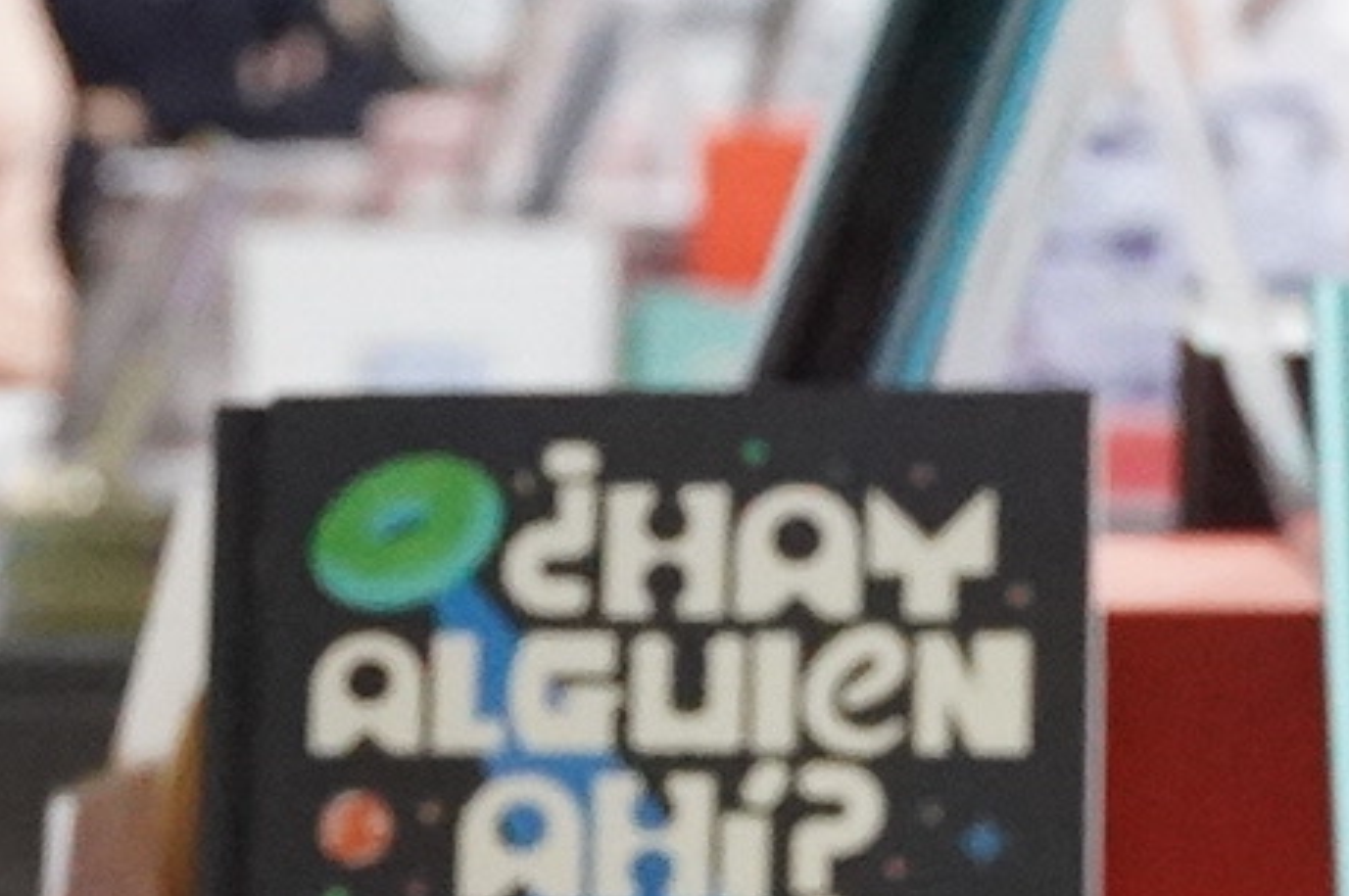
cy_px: 514
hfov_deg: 9.2
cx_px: 1079
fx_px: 8372
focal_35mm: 224
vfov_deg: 6.1
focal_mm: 34.1
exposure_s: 1/1250
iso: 8000
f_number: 2.8
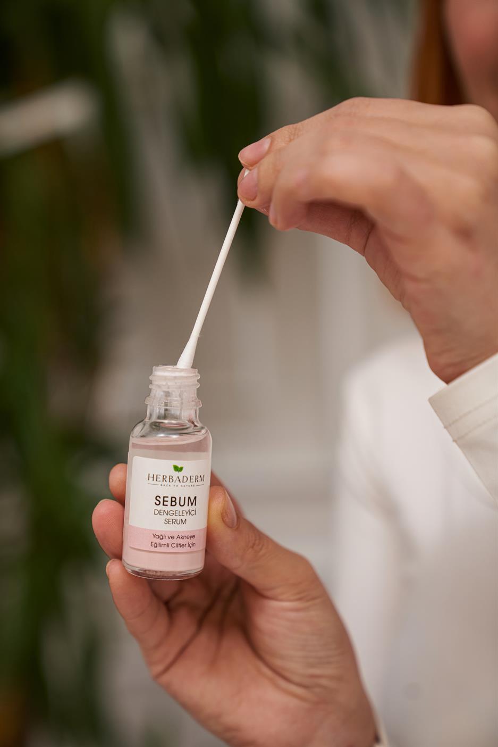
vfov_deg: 28.8
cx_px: 249
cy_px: 374
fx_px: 1451
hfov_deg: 19.5
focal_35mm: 70
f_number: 3.2
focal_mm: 70
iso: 400
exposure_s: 1/160
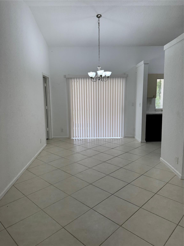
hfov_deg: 56.8
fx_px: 170
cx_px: 92
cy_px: 123
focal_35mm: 24
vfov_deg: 71.6
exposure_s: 1/120
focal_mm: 6.76
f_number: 1.78
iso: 80
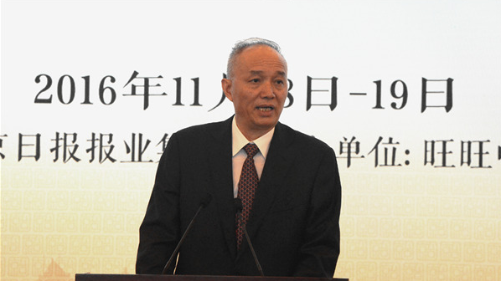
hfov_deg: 15.1
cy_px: 164
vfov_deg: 8.5
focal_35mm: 142
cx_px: 250
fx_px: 1886
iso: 1250
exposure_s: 1/200
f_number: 6.3
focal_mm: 90
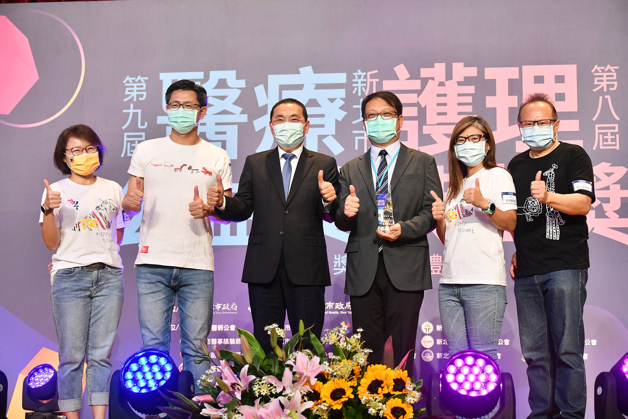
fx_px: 1221
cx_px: 314
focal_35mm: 70
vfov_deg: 19.5
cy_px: 210
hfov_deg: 28.8
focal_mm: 70
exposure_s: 1/125
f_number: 5.6
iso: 2200
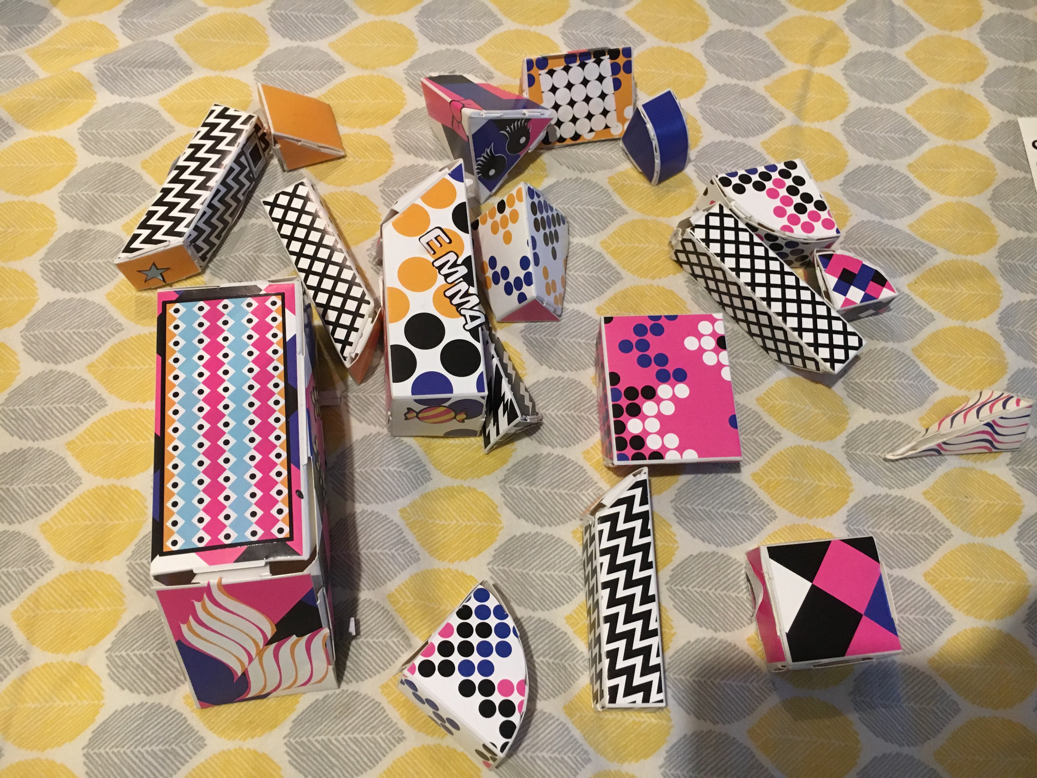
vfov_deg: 48.2
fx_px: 869
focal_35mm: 29
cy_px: 389
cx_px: 518
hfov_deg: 61.7
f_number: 2.2
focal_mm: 4.15
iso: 200
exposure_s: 1/24
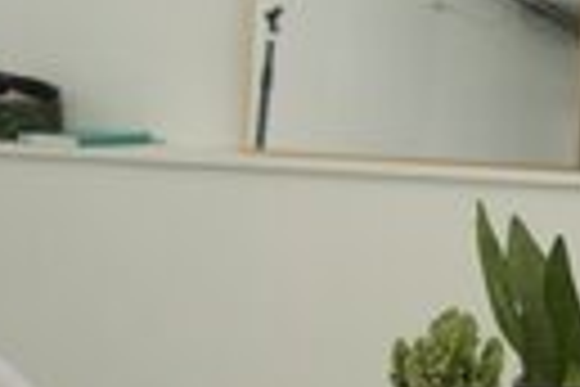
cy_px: 398
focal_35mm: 115
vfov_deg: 11.8
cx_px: 634
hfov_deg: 17.2
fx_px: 1853
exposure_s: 1/100
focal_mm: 37
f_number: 8
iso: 2000
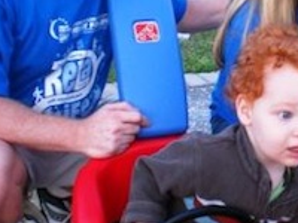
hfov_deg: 24.9
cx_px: 267
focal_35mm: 76
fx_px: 654
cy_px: 54
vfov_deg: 19.2
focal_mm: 6.3
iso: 200
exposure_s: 1/60
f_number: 3.1
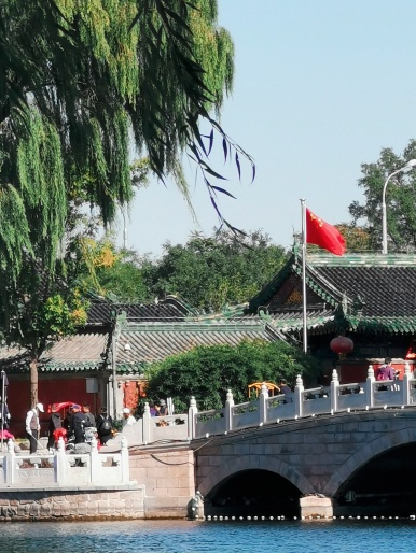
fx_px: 5043
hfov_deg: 4.7
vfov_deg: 6.3
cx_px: 347
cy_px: 372
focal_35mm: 315
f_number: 3.4
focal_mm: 14.46
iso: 50
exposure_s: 1/455
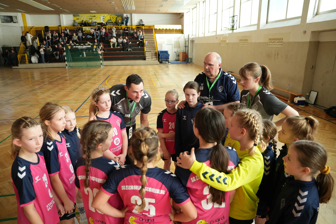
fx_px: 224
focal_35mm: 24
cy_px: 112
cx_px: 168
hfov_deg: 73.7
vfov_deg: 53.1
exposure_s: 1/640
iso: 800
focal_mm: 24
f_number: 2.8
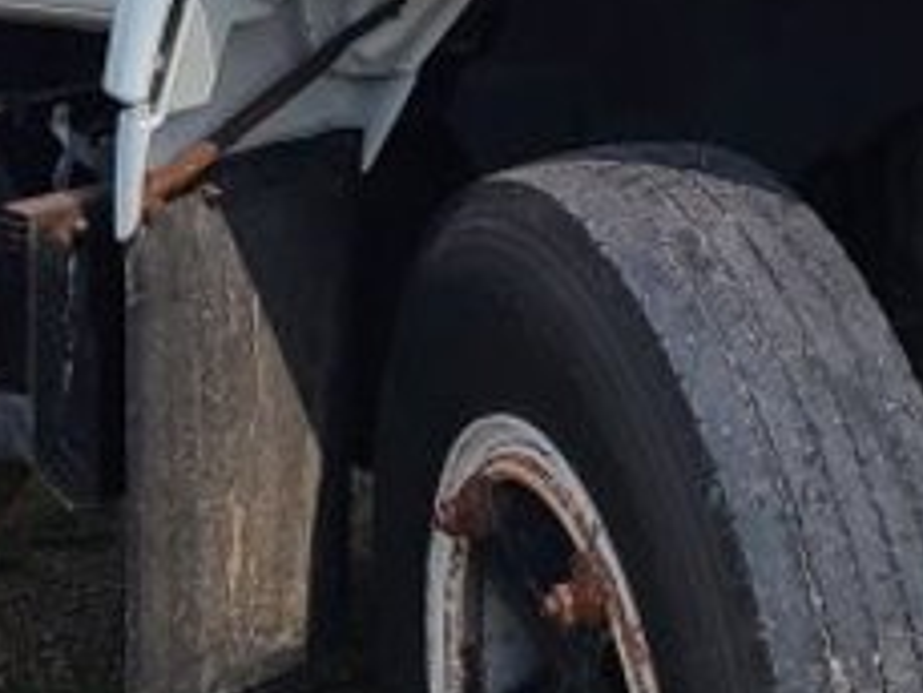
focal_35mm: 172
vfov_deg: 8.5
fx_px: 4589
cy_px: -256
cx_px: -6
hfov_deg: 11.4
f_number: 1.8
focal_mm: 5.4
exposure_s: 1/2889
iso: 40
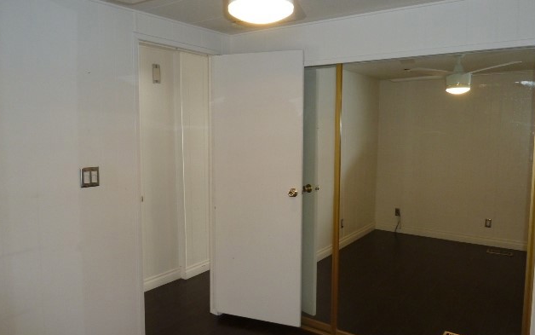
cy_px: 164
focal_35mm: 27
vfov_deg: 46.1
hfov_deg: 68.4
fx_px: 394
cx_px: 268
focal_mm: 4.1
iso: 200
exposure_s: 1/30
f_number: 3.3
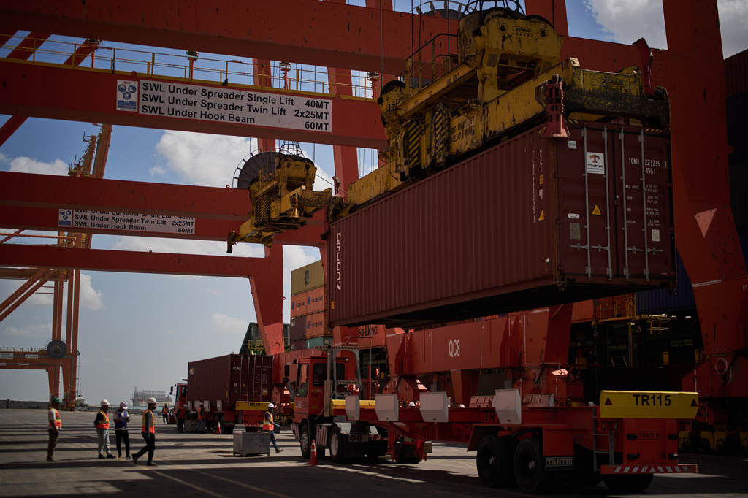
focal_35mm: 50
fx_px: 1038
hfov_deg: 39.6
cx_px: 374
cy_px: 249
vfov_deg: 27.0
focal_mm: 50
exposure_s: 1/20000
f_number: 1.4
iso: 100
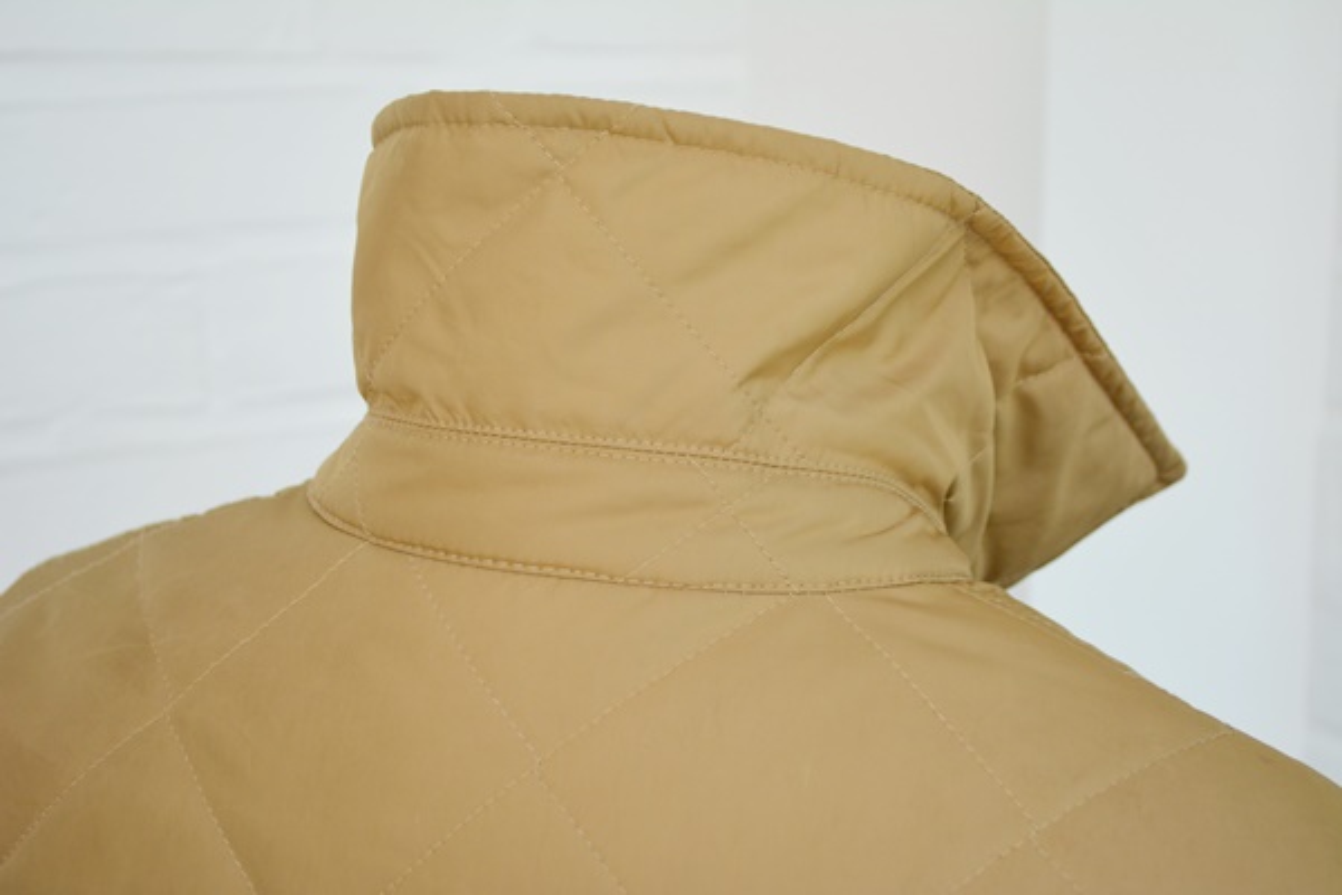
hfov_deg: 30.5
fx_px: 2460
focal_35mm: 66
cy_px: 448
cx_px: 671
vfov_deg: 20.6
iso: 360
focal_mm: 44
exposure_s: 1/125
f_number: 5.6
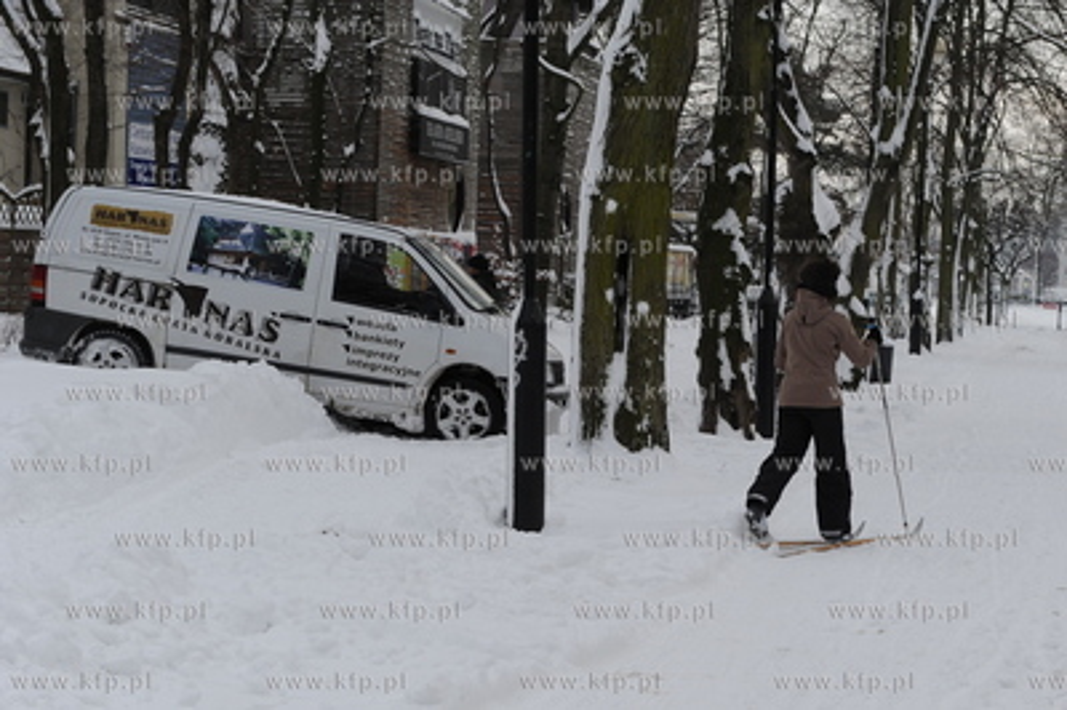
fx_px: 2073
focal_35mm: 70
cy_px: 355
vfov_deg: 19.4
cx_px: 534
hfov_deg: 28.9
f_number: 8
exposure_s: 1/250
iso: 400
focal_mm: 70
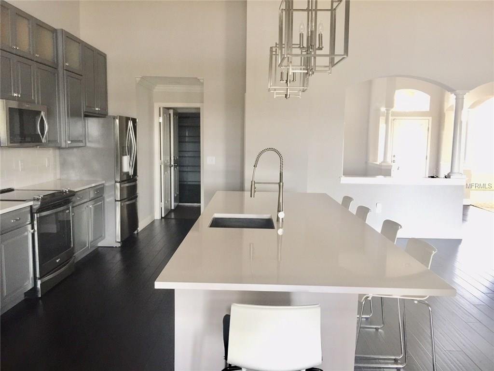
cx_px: 247
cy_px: 186
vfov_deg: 48.2
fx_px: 414
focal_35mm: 29
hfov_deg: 61.7
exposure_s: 1/8
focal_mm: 4.15
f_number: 2.2
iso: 125
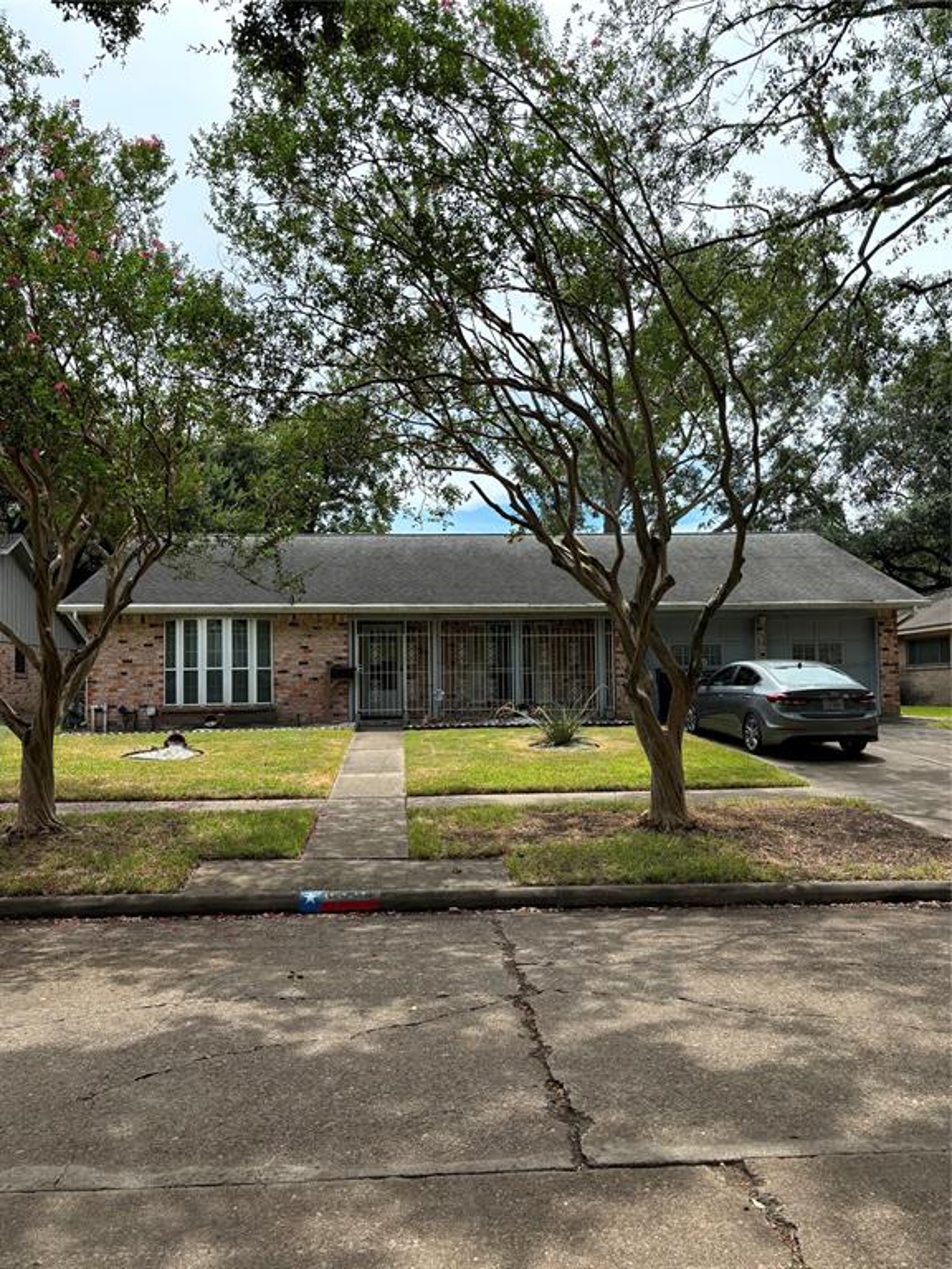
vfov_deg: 67.3
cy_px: 634
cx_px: 476
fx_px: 953
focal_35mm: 26
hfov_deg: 53.1
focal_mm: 5.96
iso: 50
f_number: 1.6
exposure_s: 1/1949
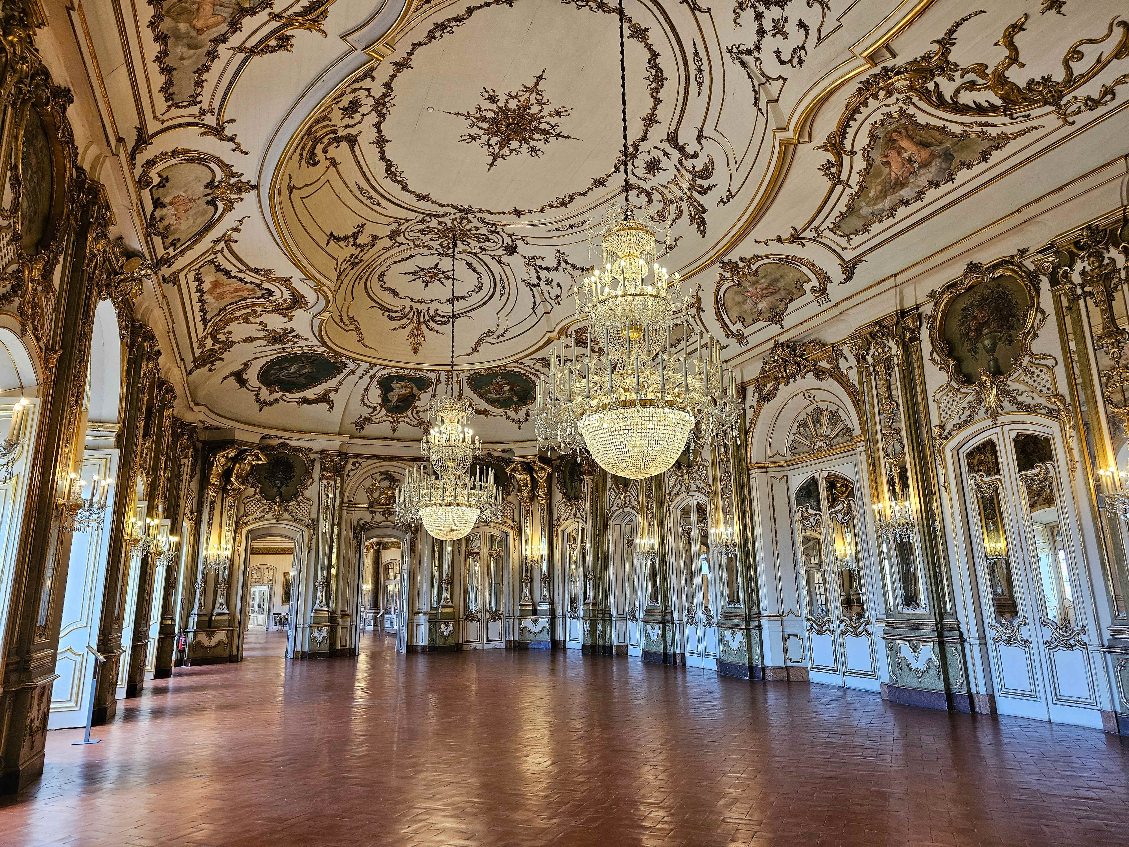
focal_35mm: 23
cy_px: 424
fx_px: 750
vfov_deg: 58.9
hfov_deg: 73.9
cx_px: 564
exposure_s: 1/35
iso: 250
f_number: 1.7
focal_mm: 6.3
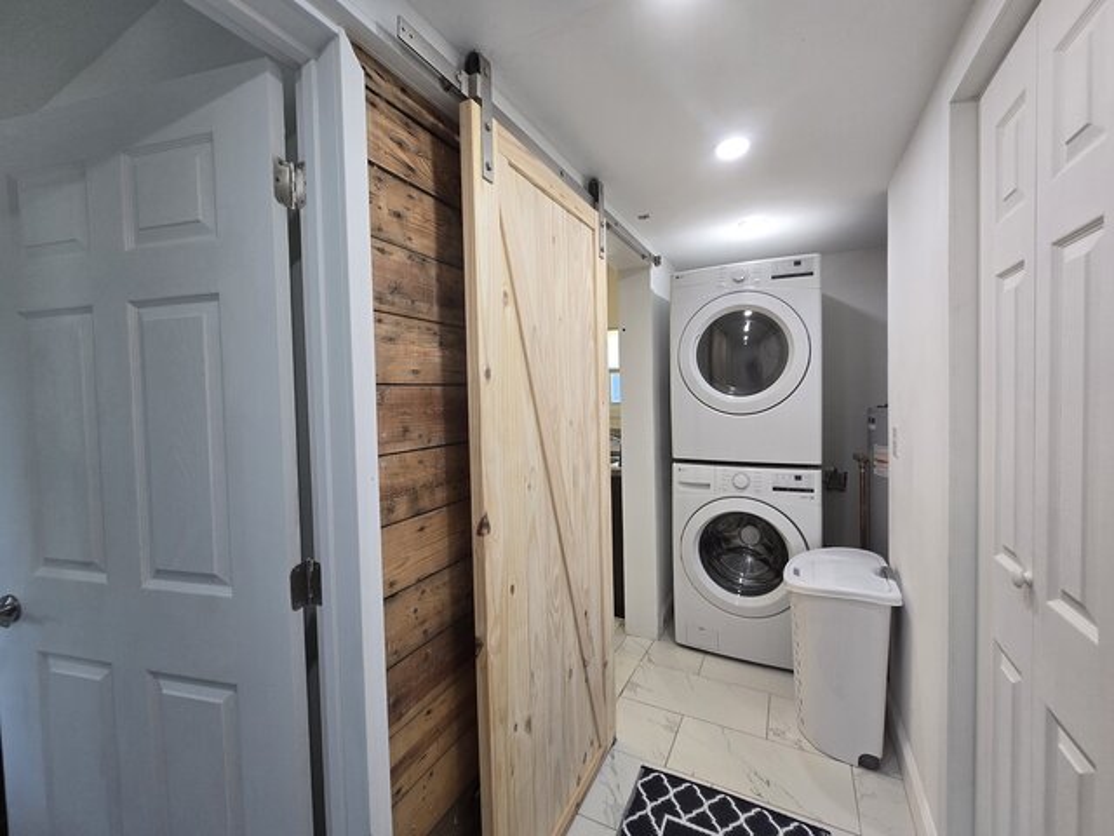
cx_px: 557
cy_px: 418
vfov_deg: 89.9
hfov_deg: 106.2
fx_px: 418
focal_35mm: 13
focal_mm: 2.2
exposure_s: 1/60
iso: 80
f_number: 2.2
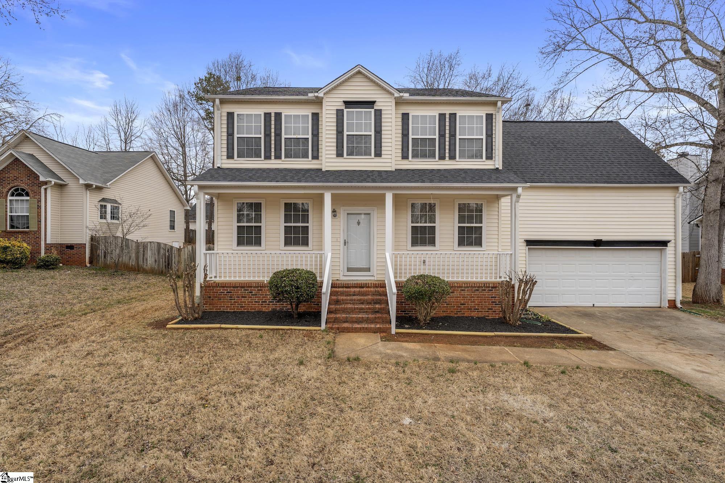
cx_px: 362
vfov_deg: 71.1
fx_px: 338
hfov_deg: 94.0
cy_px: 242
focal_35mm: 17
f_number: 6.3
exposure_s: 1/125
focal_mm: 16.8
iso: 100
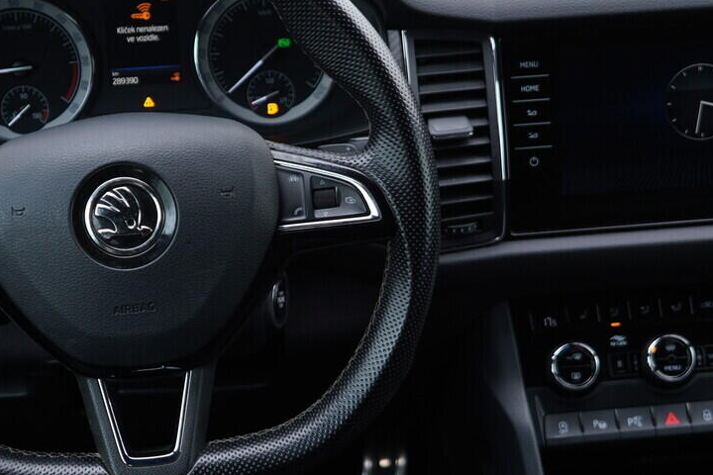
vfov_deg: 18.9
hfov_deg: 28.1
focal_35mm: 72
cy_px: 282
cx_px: 368
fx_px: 1426
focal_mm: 24
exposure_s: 1/40
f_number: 2.8
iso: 200
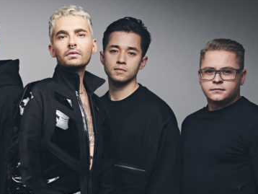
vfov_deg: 14.3
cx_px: 18
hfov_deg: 18.7
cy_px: 147
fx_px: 768
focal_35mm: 103
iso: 100
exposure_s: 1/160
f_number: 7.1
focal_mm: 50
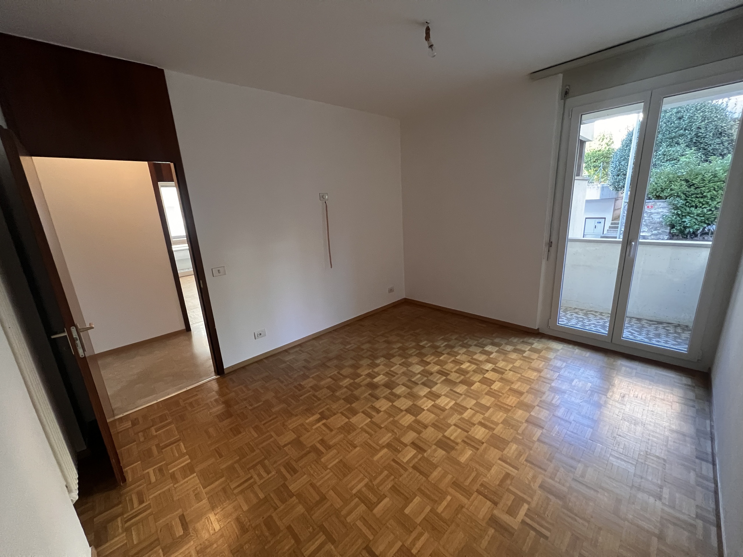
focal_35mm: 13
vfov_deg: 89.9
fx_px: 279
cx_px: 372
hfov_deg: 106.2
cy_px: 278
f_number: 1.8
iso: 500
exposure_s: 1/60
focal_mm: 1.57
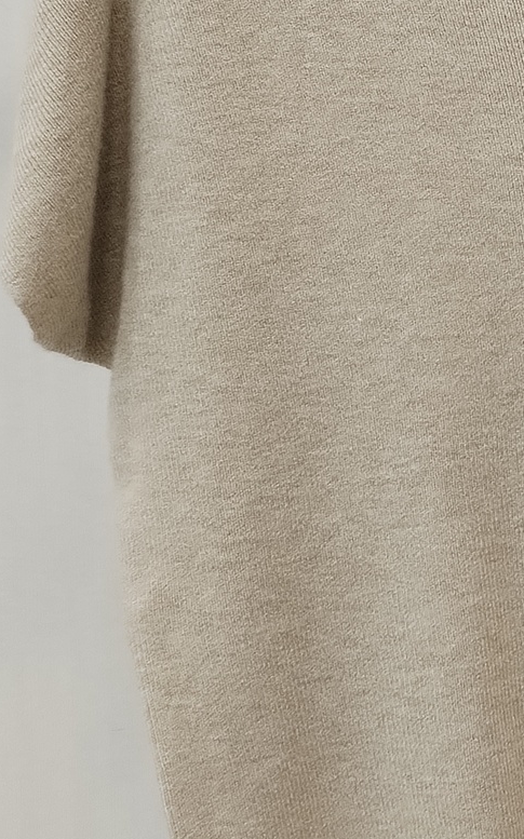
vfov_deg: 21.6
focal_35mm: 95
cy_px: 173
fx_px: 2173
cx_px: 767
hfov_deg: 13.1
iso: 464
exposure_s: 1/60
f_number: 1.8
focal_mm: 4.75
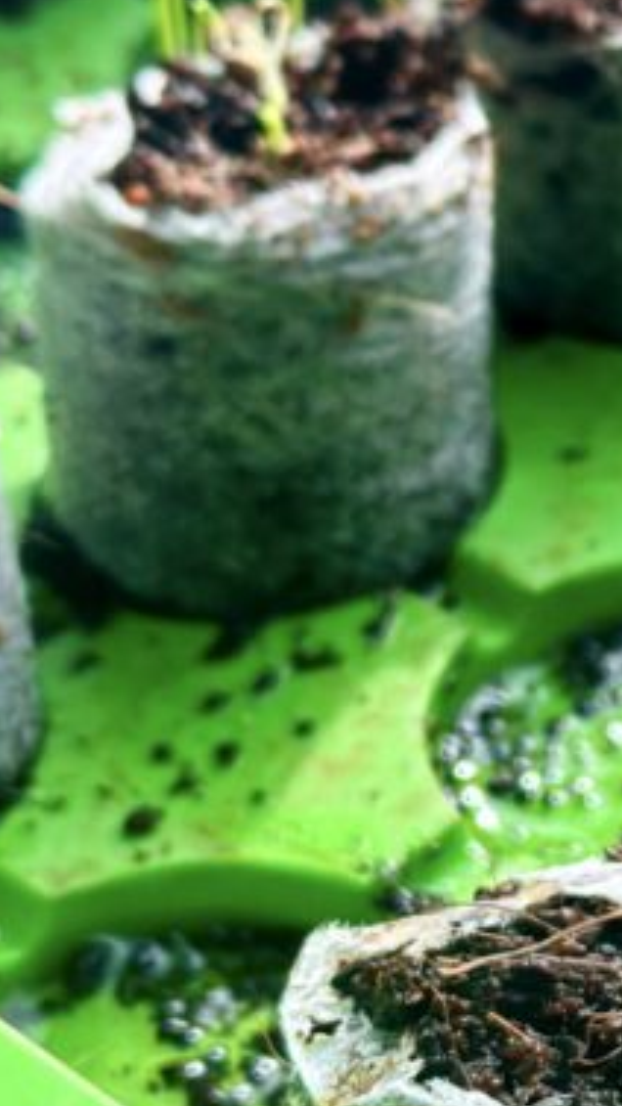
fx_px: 4164
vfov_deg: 15.1
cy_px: 590
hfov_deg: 8.3
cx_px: 1053
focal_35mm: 142
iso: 80
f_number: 1.78
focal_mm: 6.86
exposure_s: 1/803
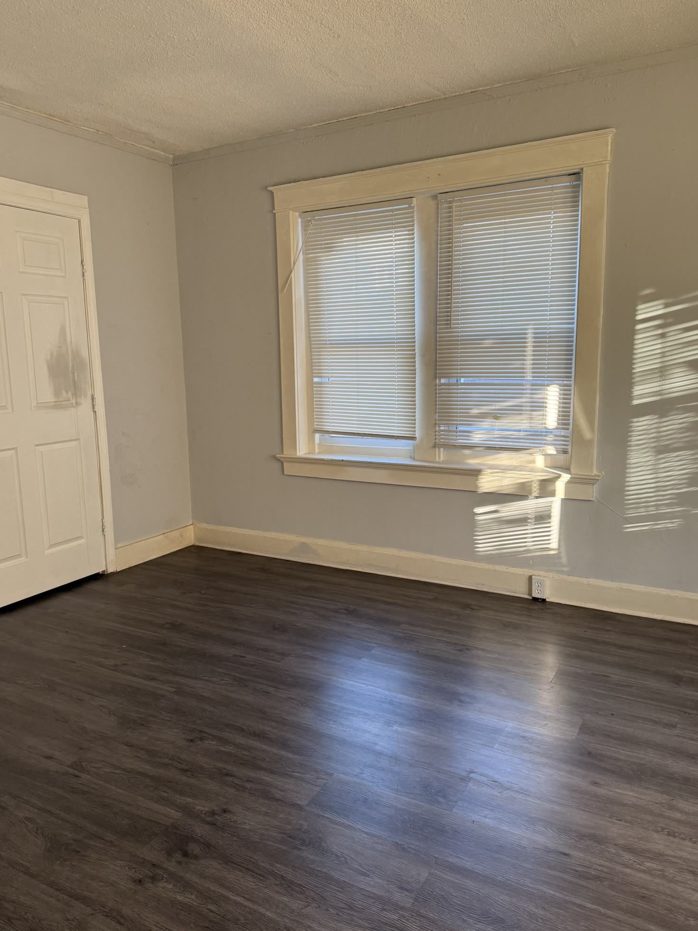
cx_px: 345
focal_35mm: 25
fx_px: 672
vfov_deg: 69.4
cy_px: 468
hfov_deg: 54.9
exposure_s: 1/121
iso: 200
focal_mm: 6.76
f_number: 1.78
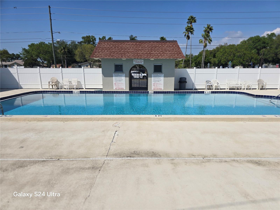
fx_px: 186
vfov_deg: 58.9
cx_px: 140
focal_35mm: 23
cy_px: 105
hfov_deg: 73.9
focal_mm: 6.3
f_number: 1.7
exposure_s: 1/2180
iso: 12
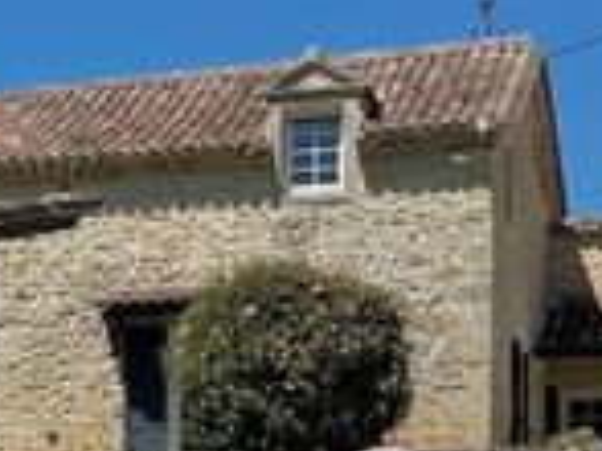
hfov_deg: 14.8
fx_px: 2172
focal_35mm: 125
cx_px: -256
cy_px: 517
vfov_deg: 11.6
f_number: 1.5
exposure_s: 1/10309
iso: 50
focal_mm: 5.7
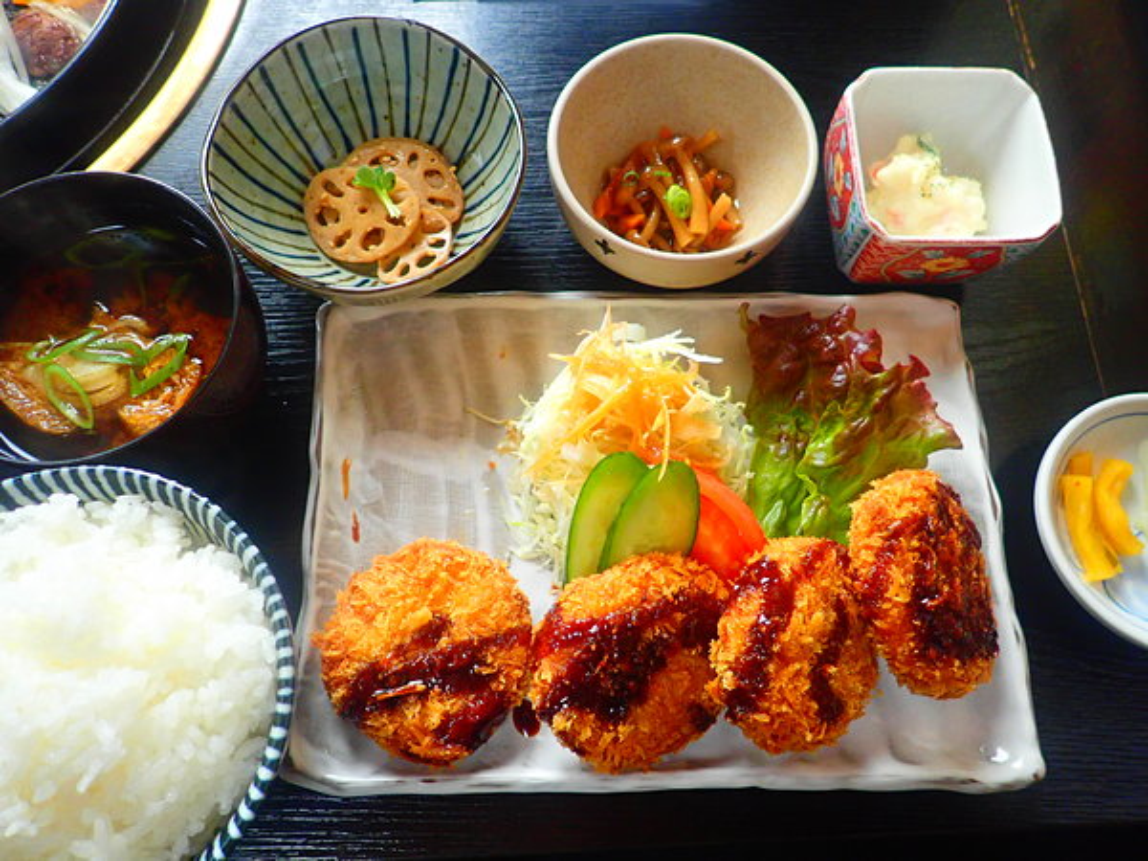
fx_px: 829
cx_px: 574
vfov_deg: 54.9
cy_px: 430
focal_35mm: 25
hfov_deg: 69.4
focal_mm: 4.5
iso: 400
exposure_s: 1/30
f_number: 2
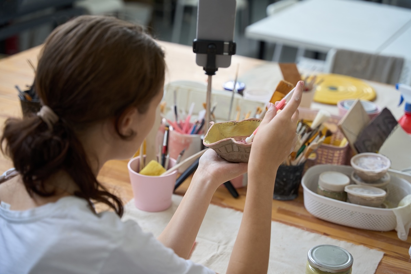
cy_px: 137
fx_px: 685
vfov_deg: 22.6
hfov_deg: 33.4
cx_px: 206
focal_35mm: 60
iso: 500
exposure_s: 1/250
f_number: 2.8
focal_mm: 60
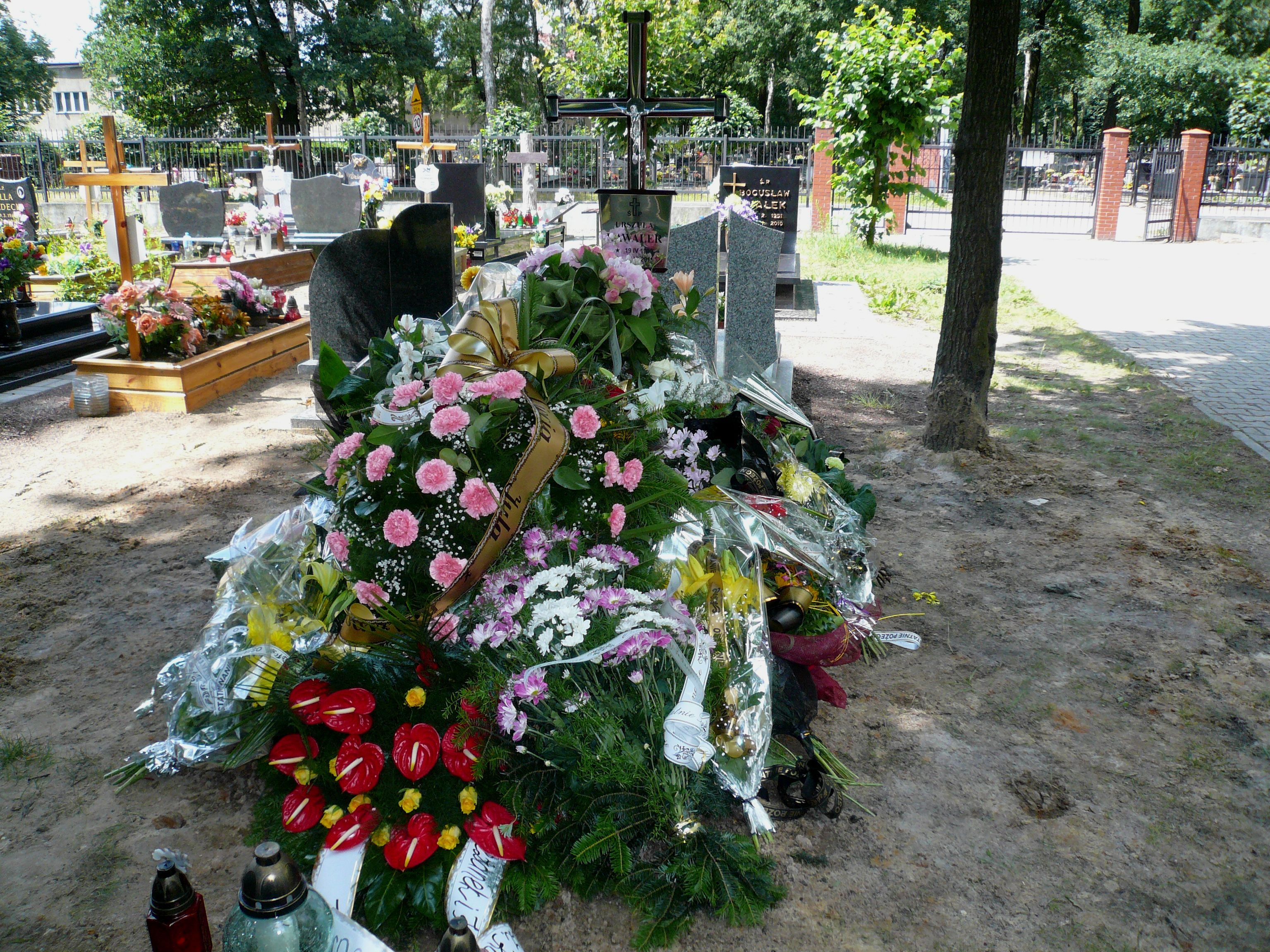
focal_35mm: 28
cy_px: 476
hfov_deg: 63.4
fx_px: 1027
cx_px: 635
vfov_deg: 49.7
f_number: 2.8
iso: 100
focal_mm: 4.6
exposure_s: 1/320
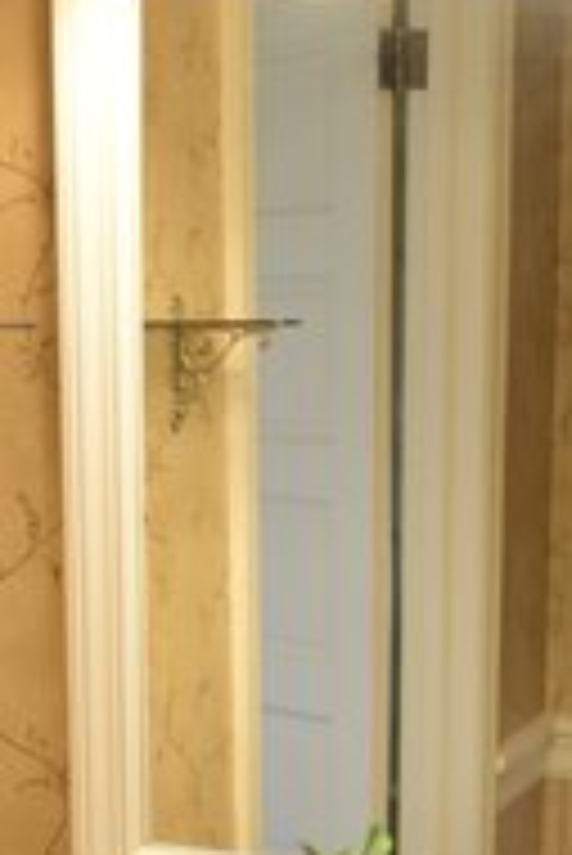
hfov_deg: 16.9
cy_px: 882
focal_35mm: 81
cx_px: 205
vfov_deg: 23.8
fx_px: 1927
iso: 500
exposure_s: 1/60
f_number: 3.5
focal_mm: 24
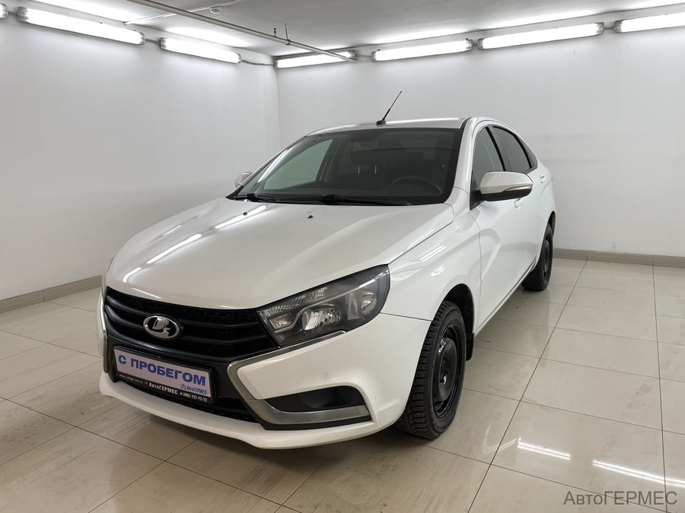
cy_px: 256
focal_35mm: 26
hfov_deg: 67.3
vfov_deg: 53.1
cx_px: 342
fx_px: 515
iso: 50
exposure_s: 1/100
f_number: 1.6
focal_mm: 4.2
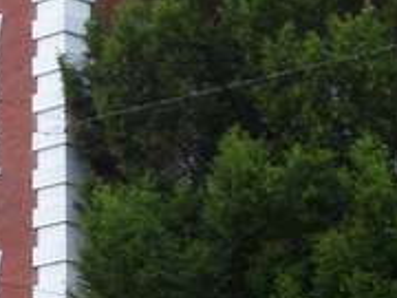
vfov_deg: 7.9
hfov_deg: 10.4
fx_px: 2145
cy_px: 265
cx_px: -51
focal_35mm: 187
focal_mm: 7
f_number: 2.9
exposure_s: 1/443
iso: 80
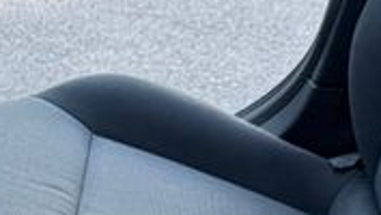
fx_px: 1527
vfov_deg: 7.9
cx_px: -127
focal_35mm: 151
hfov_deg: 13.6
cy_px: 329
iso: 200
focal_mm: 6.76
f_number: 1.78
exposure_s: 1/232
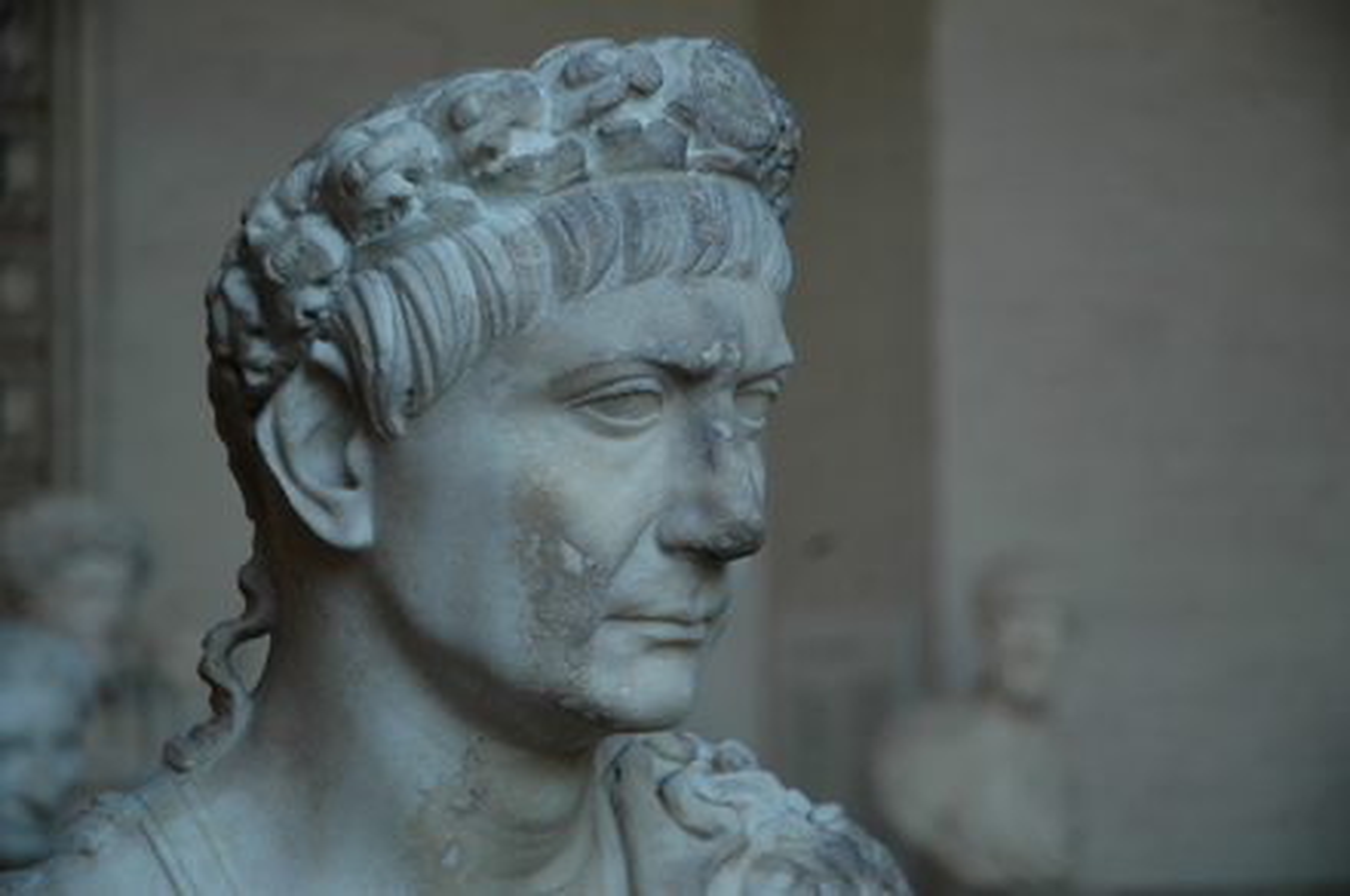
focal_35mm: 105
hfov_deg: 19.5
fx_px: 3932
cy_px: 448
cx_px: 675
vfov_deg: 13.0
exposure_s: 1/30
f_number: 4.5
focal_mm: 70
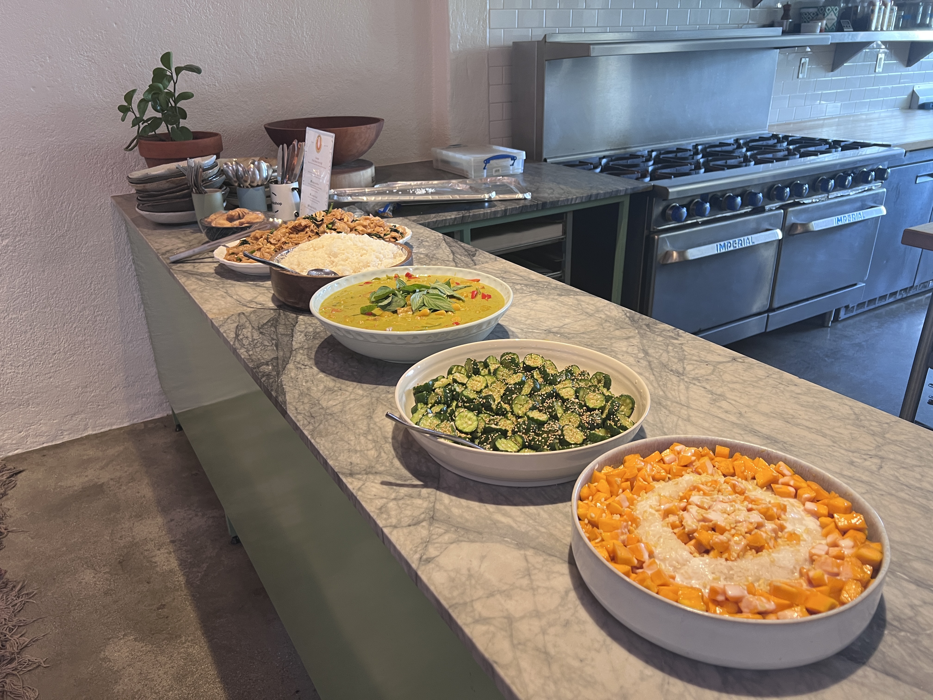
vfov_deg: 53.1
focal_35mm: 26
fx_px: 701
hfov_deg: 67.3
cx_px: 466
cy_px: 350
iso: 125
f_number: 1.5
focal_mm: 5.7
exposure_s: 1/60
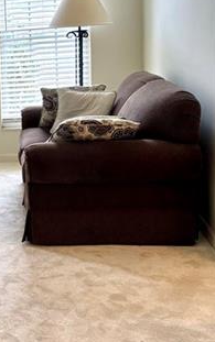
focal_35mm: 68
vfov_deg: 30.0
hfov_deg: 17.4
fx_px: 636
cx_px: -99
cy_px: 126
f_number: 1.6
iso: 64
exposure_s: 1/60
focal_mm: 5.96
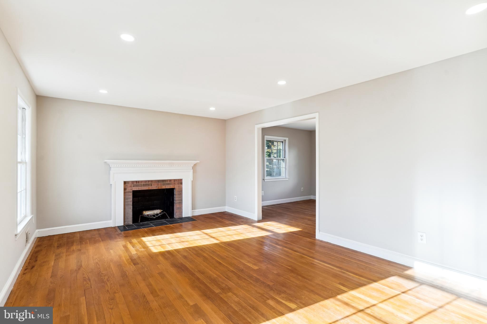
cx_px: 244
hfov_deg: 96.7
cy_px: 162
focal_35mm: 16
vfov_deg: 73.7
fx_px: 216
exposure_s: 1/15
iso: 100
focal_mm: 16
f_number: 8
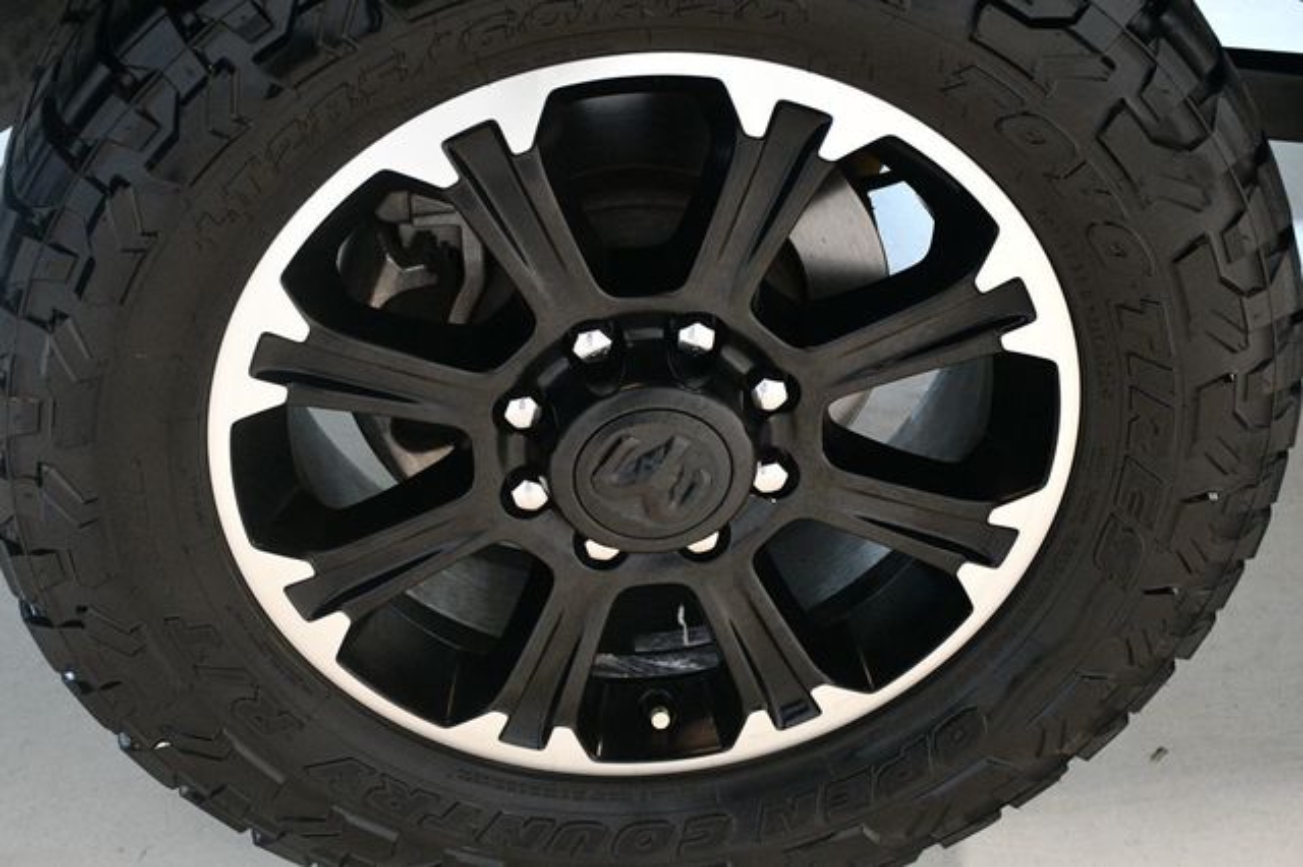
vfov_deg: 22.6
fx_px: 2170
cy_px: 434
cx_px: 652
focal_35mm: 60
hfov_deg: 33.4
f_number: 4.5
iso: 5000
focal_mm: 40
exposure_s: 1/60
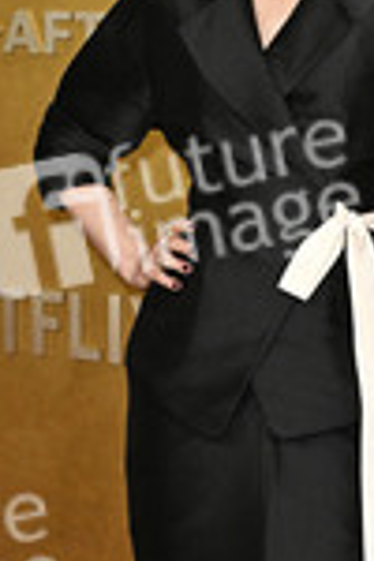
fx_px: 2072
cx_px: 277
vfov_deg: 15.4
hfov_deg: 10.3
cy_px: 396
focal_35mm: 133
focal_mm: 50
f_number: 5.6
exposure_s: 1/320
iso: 2500
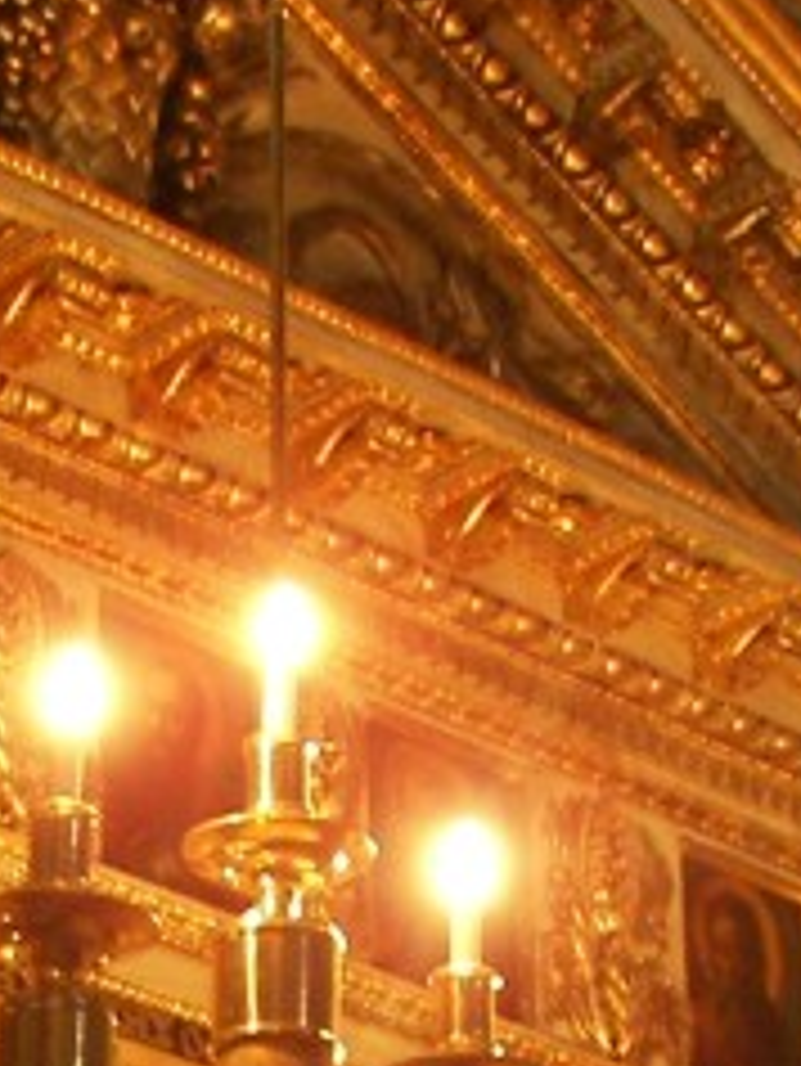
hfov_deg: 7.8
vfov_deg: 10.1
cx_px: 4
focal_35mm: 190
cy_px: 1529
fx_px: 5857
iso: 100
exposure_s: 1/5
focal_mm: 7.3
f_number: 2.8
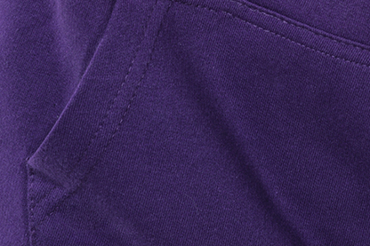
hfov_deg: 4.4
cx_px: 473
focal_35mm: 469
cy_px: -94
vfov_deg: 2.9
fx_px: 4818
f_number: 10
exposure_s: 1/125
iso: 200
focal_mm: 135
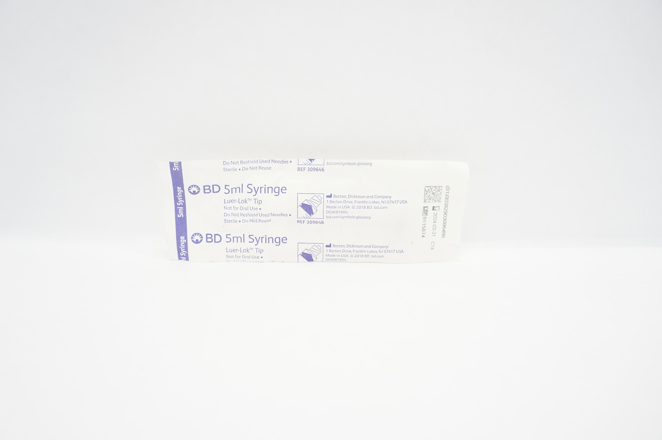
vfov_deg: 47.8
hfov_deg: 67.4
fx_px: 496
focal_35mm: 27
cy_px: 220
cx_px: 331
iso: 800
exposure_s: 1/100
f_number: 4.5
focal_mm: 18
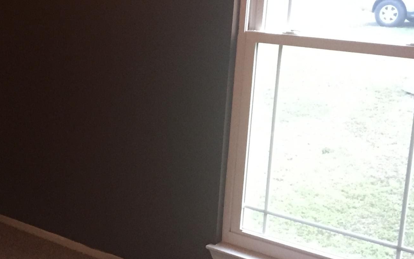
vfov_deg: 18.3
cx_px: -13
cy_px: 114
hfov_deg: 27.1
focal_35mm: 71
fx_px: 801
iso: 250
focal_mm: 4.15
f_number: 2.2
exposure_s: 1/24
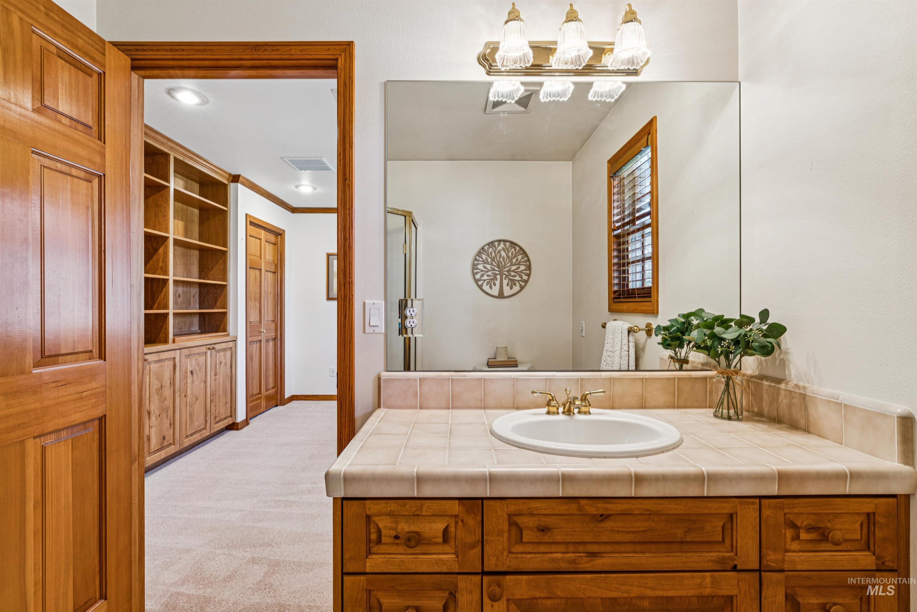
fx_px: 418
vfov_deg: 72.4
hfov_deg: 95.3
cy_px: 306
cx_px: 458
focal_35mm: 16
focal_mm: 16.4
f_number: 13
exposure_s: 1/2
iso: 400
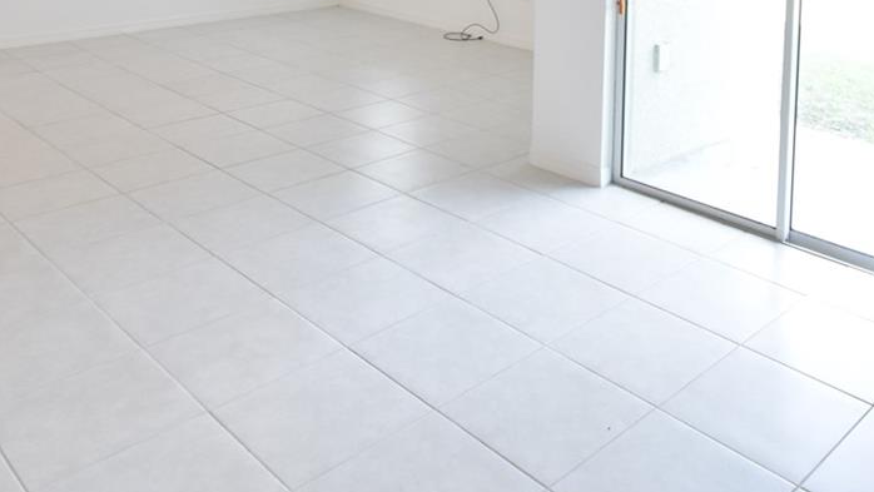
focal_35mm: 36
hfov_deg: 54.2
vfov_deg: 29.1
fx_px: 834
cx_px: 580
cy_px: -74
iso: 800
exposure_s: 1/180
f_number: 3.5
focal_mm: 10
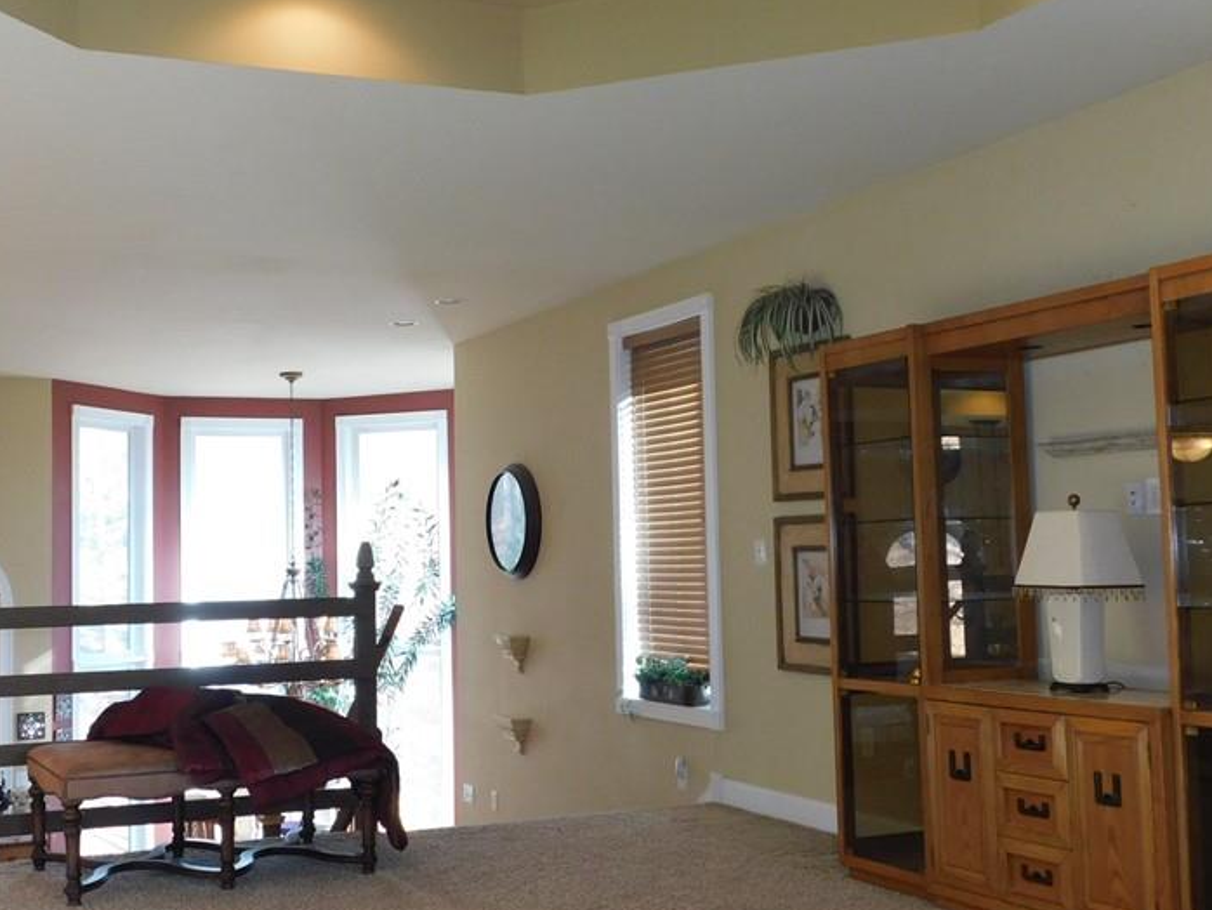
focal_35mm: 44
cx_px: 510
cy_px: 436
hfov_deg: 42.8
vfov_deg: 32.9
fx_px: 1541
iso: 200
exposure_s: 1/30
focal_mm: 5.3
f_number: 3.2
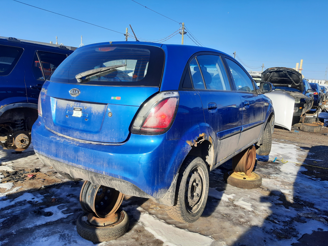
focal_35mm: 26
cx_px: 164
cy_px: 123
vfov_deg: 53.1
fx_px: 246
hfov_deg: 67.3
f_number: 1.7
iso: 40
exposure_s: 1/1147
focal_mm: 3.92
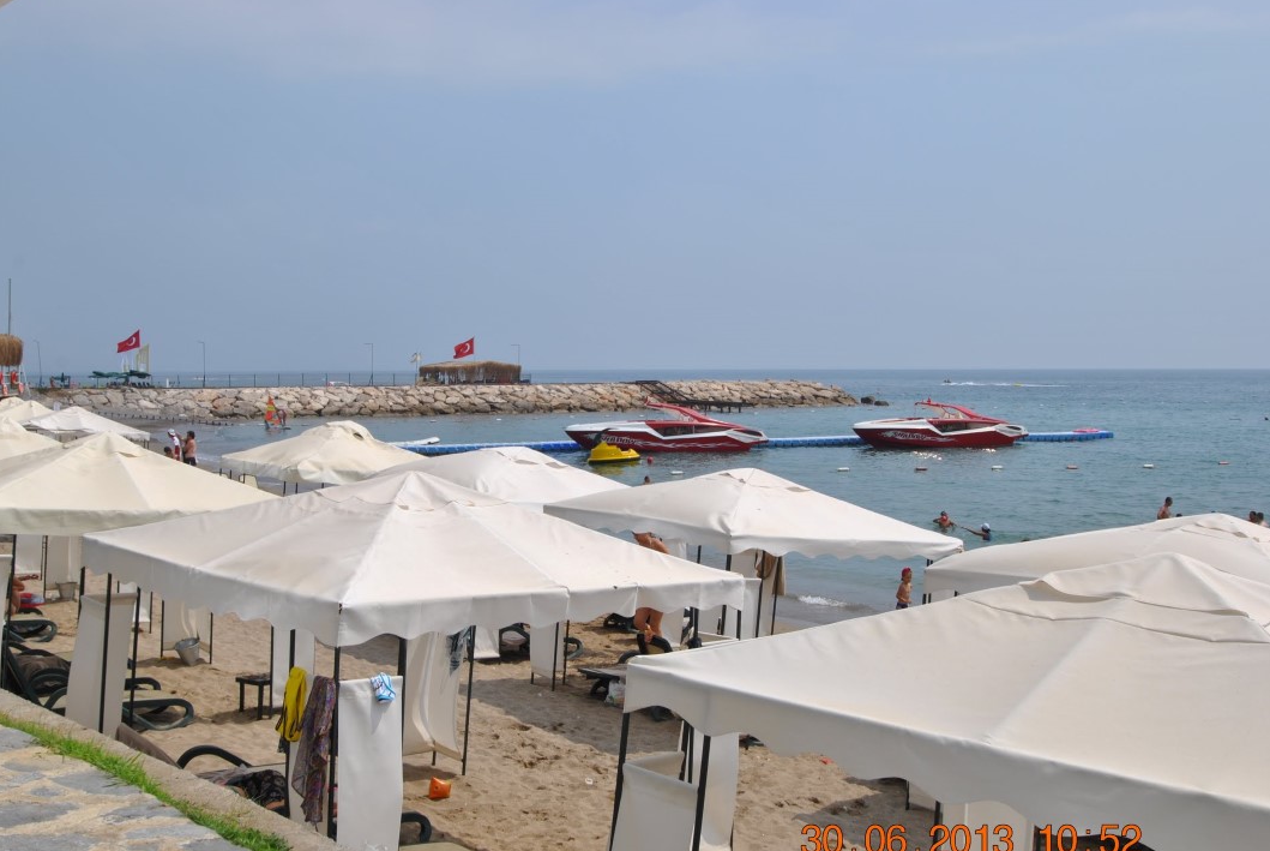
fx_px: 1378
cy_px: 449
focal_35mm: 39
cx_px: 585
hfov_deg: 49.4
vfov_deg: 34.3
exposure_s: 1/400
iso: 100
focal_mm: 24
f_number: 10
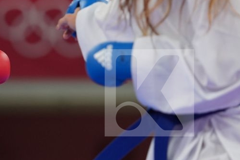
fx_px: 4793
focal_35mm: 719
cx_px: -13
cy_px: 93
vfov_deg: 1.9
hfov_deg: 2.9
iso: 500
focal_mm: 200
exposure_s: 1/1000
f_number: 2.8
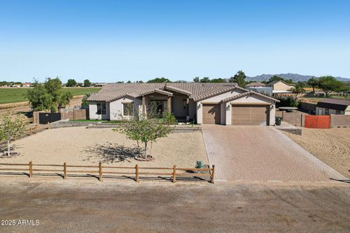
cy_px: 116
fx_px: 214
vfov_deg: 57.2
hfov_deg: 78.6
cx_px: 175
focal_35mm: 22
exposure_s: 1/160
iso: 100
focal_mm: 8.4
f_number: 2.8
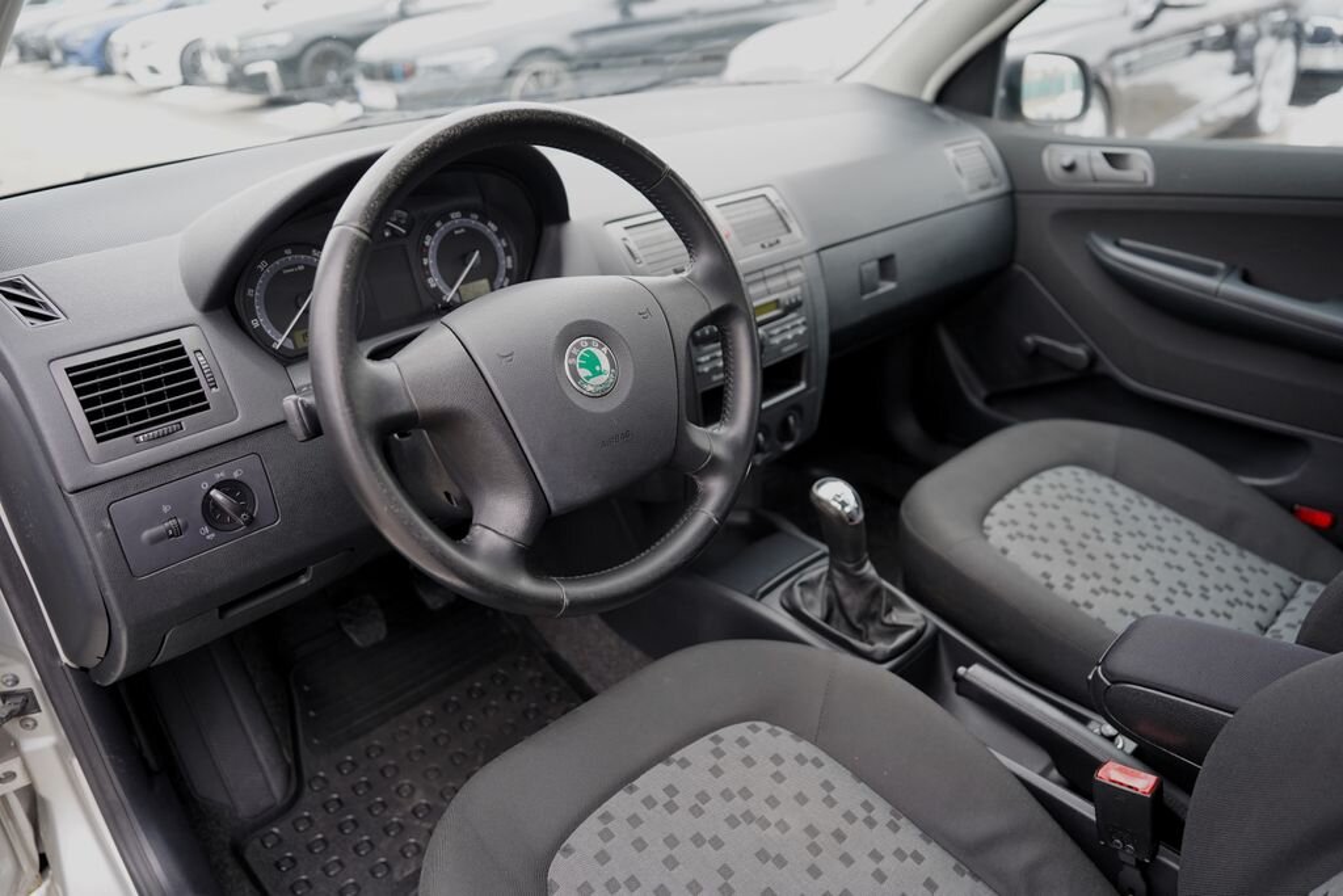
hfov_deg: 73.7
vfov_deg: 53.1
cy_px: 448
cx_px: 672
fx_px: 895
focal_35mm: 24
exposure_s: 1/30
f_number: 2.8
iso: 320
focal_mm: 24
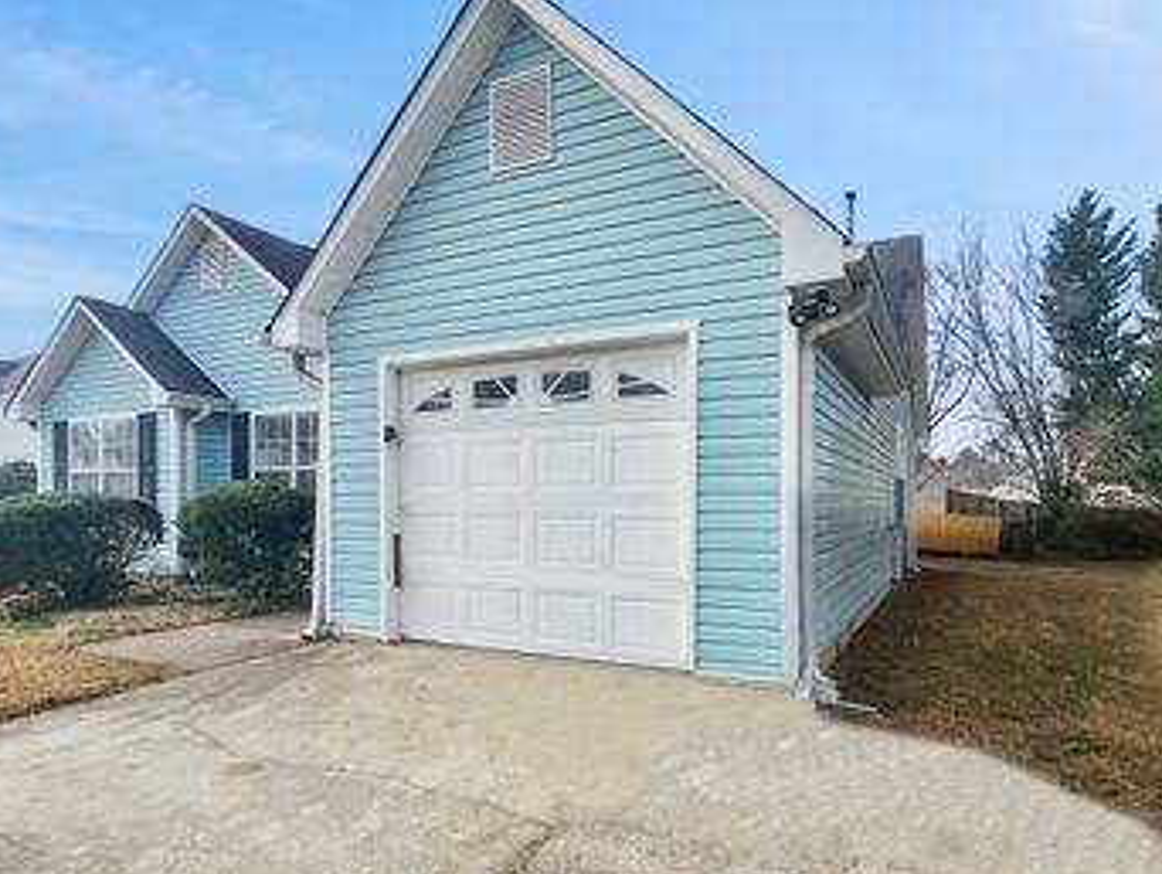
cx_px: 601
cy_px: 522
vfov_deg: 68.1
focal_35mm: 19
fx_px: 638
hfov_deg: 84.6
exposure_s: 1/2000
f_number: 2.2
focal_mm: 2.2
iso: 50
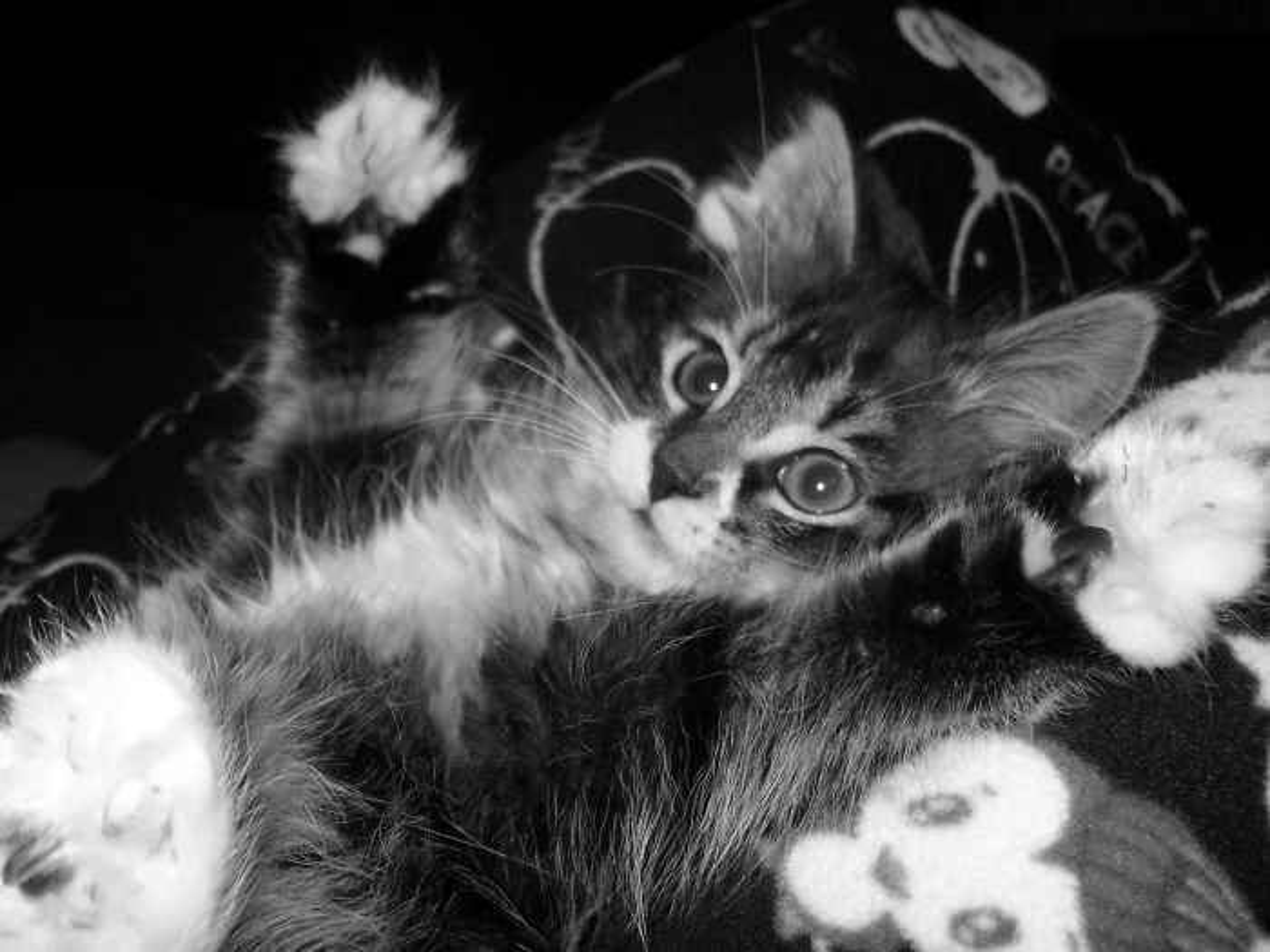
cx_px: 635
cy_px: 476
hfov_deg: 52.6
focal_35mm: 35
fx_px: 1284
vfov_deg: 40.7
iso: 100
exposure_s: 1/15
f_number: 7.6
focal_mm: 6.3
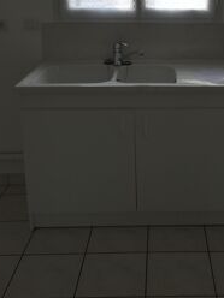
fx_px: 431
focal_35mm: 50
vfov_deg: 37.2
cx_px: 175
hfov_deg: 28.6
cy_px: 74
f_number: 2.2
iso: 32
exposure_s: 1/218
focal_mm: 4.15
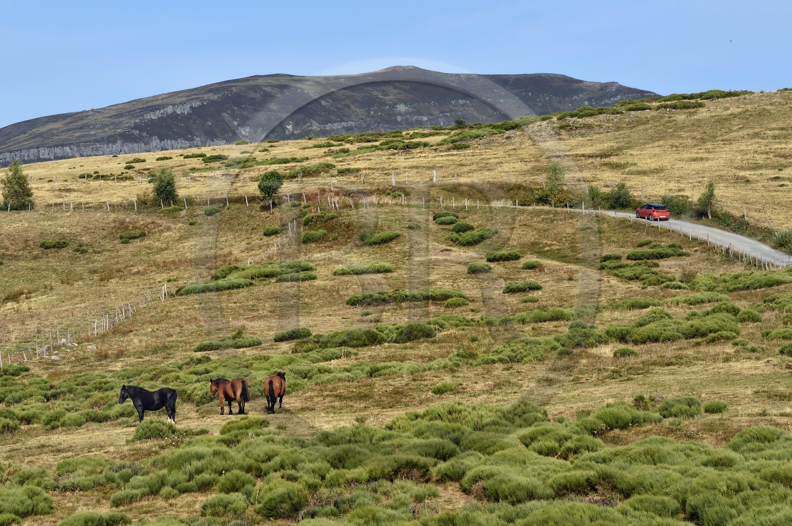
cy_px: 263
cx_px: 396
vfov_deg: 7.4
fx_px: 4067
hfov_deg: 11.1
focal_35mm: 185
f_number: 9
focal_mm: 185
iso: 200
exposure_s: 1/320
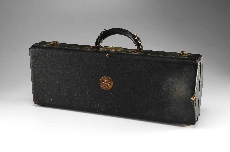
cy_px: 76
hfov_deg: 29.3
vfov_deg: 19.6
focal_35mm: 69
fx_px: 440
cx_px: 115
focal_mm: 46
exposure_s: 1/80
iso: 100
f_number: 14
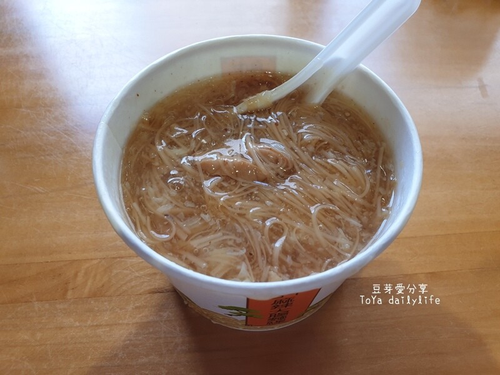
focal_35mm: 26
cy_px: 188
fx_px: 376
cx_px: 250
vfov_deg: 53.1
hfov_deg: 67.3
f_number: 2.4
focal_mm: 4.3
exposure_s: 1/120
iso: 80
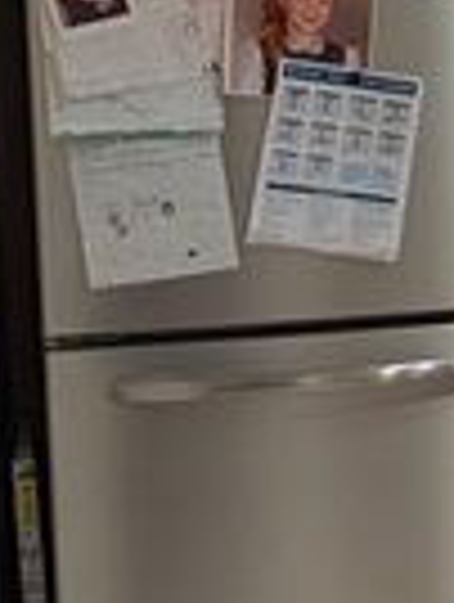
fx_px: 2406
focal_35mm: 138
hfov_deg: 9.2
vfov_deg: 14.2
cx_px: 1236
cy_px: 171
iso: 61
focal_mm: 6.81
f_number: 1.85
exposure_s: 1/24
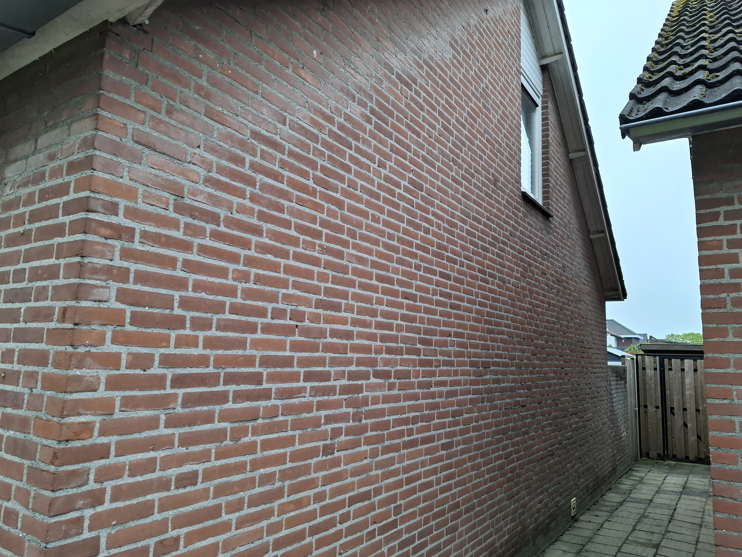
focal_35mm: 23
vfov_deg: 58.9
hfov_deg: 73.9
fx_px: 493
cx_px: 371
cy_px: 278
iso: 50
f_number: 1.8
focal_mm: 5.54
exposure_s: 1/296
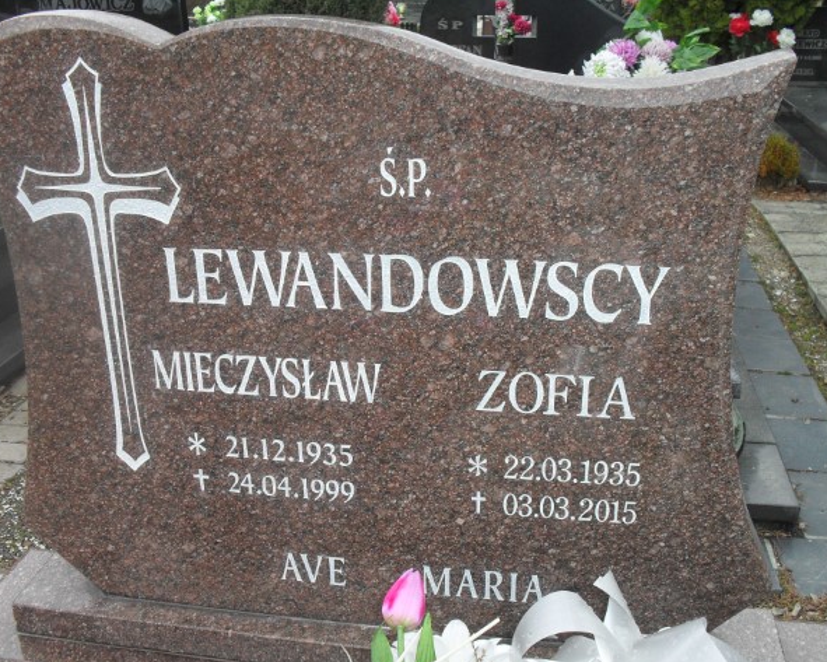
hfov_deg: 49.1
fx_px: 906
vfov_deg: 40.1
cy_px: 334
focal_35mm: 37
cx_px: 416
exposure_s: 1/350
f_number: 3.2
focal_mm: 6.3
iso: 100
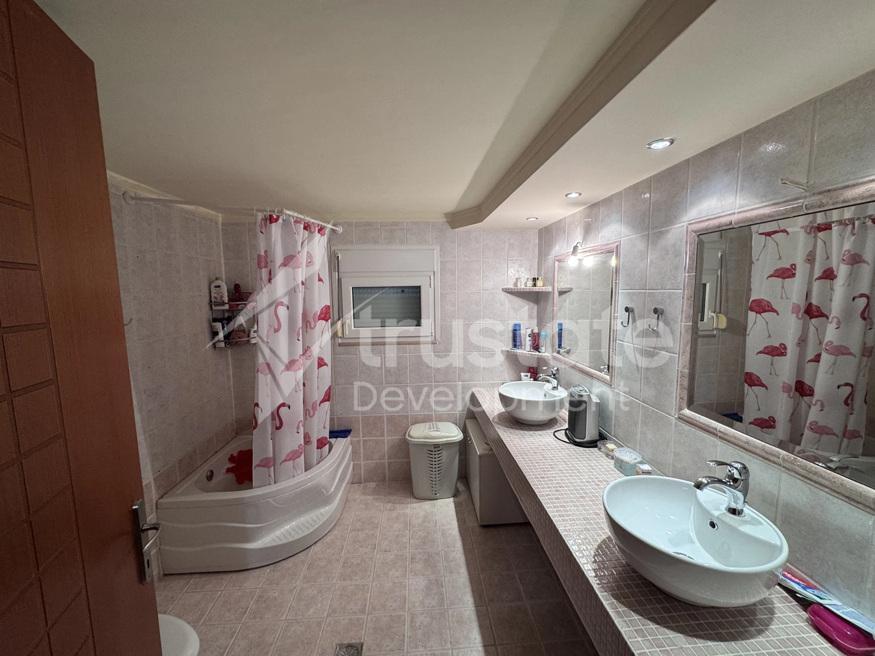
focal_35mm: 14
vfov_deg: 85.7
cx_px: 438
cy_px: 328
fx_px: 354
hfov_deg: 102.1
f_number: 2.2
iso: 125
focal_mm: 2.22
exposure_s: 1/100
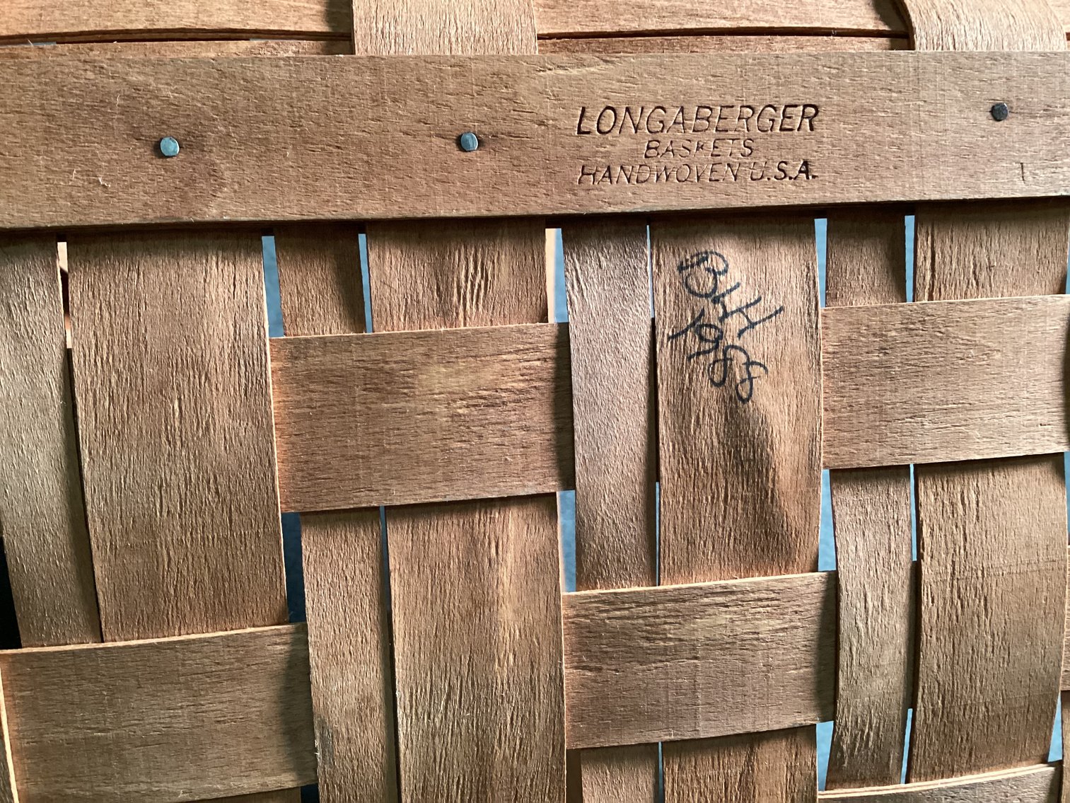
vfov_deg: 45.4
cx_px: 535
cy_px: 402
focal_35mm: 31
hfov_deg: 58.3
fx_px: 958
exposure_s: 1/30
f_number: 2.4
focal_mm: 3.3
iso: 320
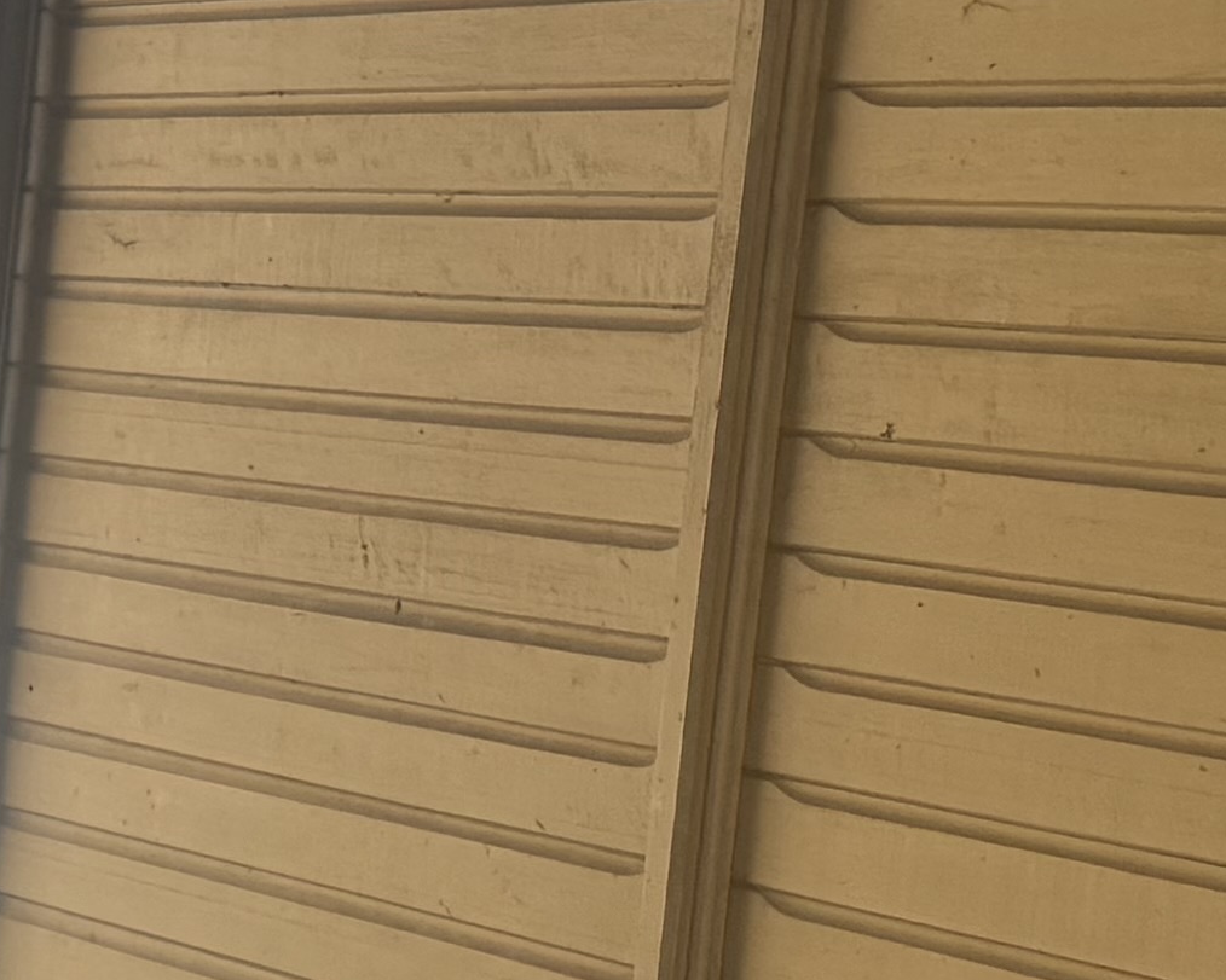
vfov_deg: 11.7
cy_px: 748
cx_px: -482
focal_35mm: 132
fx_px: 4789
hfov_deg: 13.9
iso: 80
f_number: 1.78
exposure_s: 1/2041
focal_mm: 6.76
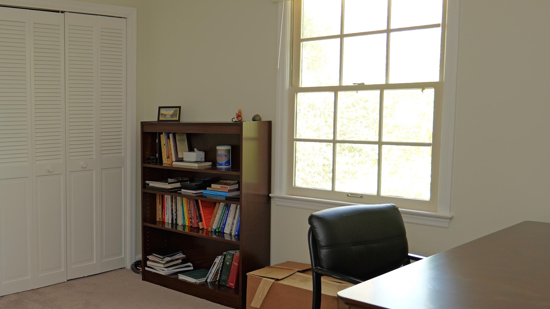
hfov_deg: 47.7
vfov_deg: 31.2
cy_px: 162
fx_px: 554
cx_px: 62
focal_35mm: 38
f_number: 3.5
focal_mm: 20
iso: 400
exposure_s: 1/60
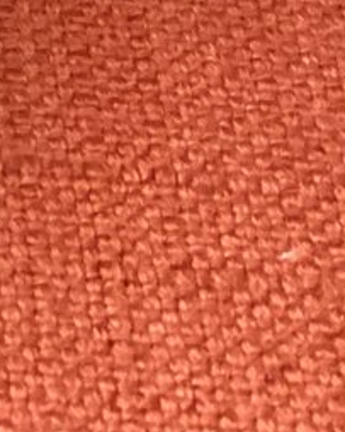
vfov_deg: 9.8
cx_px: -599
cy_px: -477
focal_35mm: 180
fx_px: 2299
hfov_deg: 7.7
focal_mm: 3.3
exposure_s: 1/30
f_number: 2.4
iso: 400
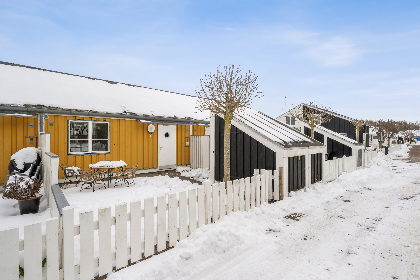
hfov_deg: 91.6
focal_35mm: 18
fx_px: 204
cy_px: 140
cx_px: 210
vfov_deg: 68.9
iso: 400
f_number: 7.1
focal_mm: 17.5
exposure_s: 1/500
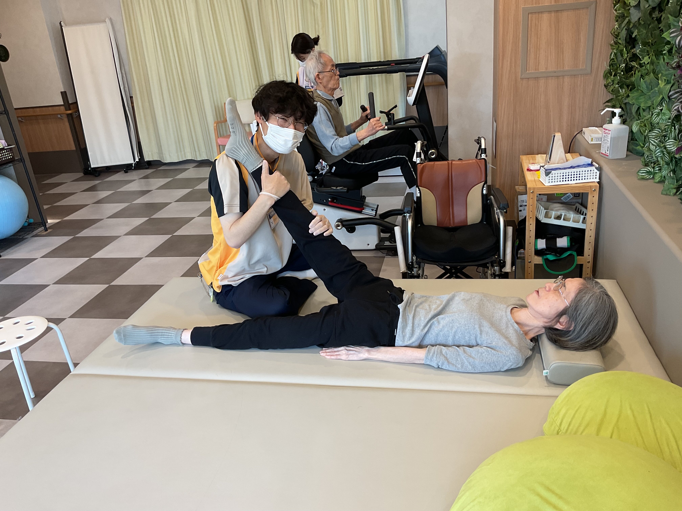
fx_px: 571
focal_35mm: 29
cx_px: 341
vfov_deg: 48.2
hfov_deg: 61.7
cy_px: 256
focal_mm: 3
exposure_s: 1/120
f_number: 1.8
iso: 40
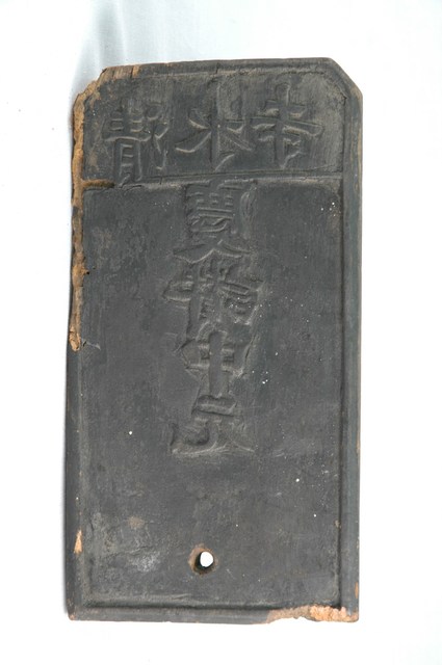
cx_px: 221
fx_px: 1939
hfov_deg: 13.0
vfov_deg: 19.5
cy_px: 332
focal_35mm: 105
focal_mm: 70
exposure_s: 1/6
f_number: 8
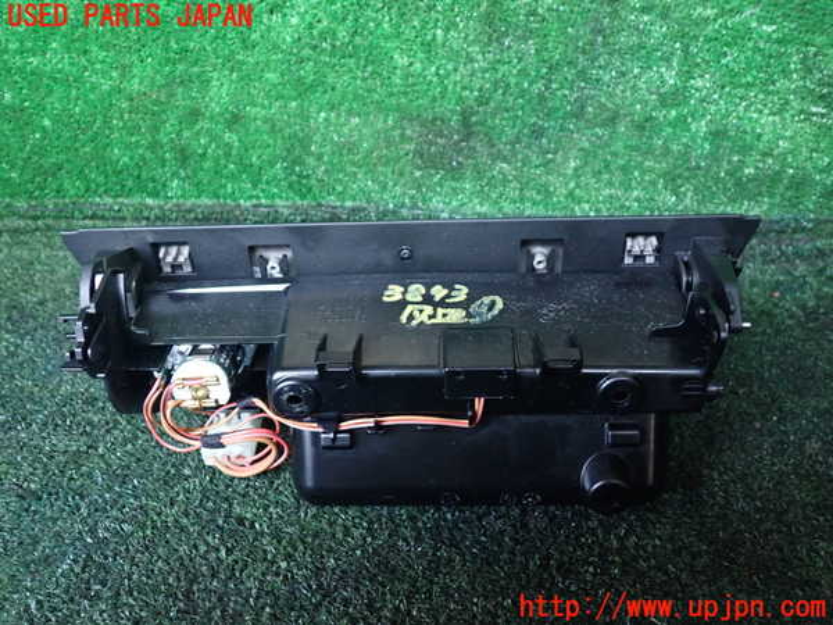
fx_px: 722
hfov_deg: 60.0
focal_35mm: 30
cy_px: 312
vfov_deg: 46.8
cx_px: 416
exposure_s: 1/20
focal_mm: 5.4
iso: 800
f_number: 2.3
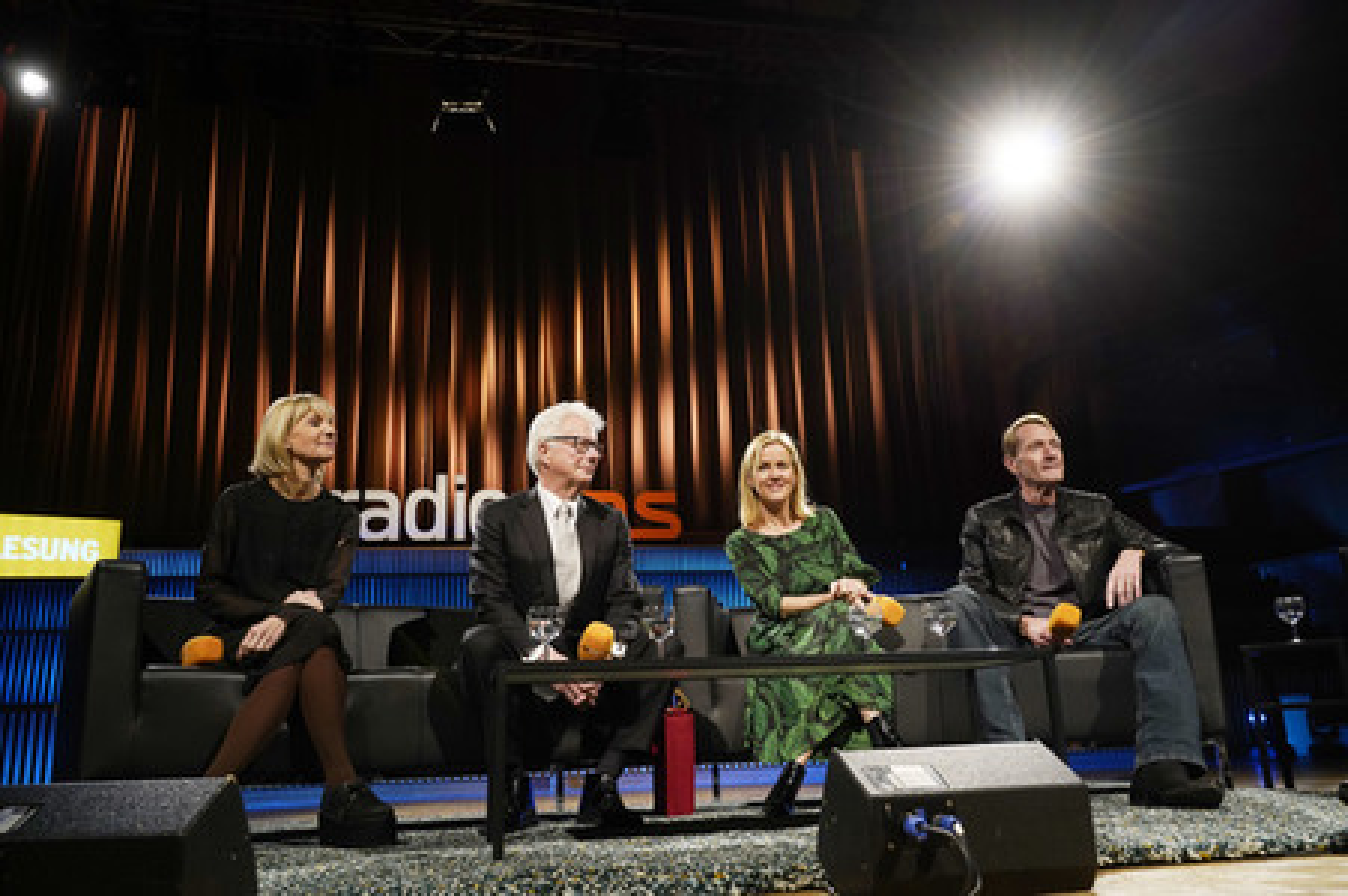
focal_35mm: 29
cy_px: 448
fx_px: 1085
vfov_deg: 44.9
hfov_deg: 63.7
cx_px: 674
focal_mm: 29
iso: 1600
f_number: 5.6
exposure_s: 1/100
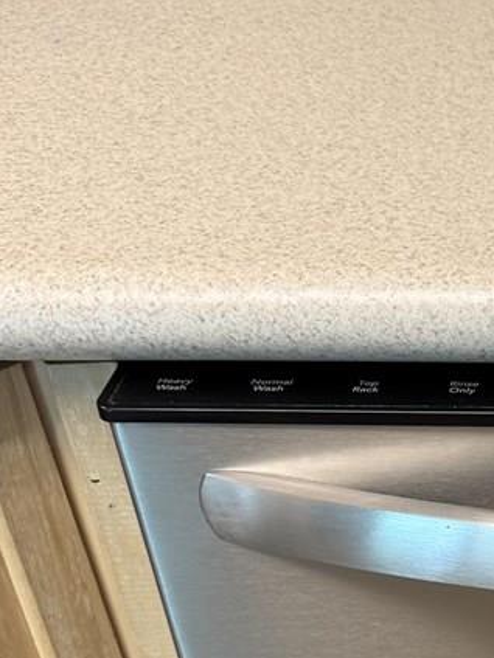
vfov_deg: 22.0
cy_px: 594
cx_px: 833
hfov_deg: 15.1
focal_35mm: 87
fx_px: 1655
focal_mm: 6.76
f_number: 1.78
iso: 125
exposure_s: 1/60
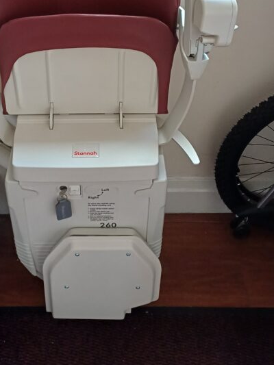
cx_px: 104
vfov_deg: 37.8
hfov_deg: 30.2
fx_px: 506
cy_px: 60
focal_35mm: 48
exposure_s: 1/50
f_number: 1.8
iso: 250
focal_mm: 4.65
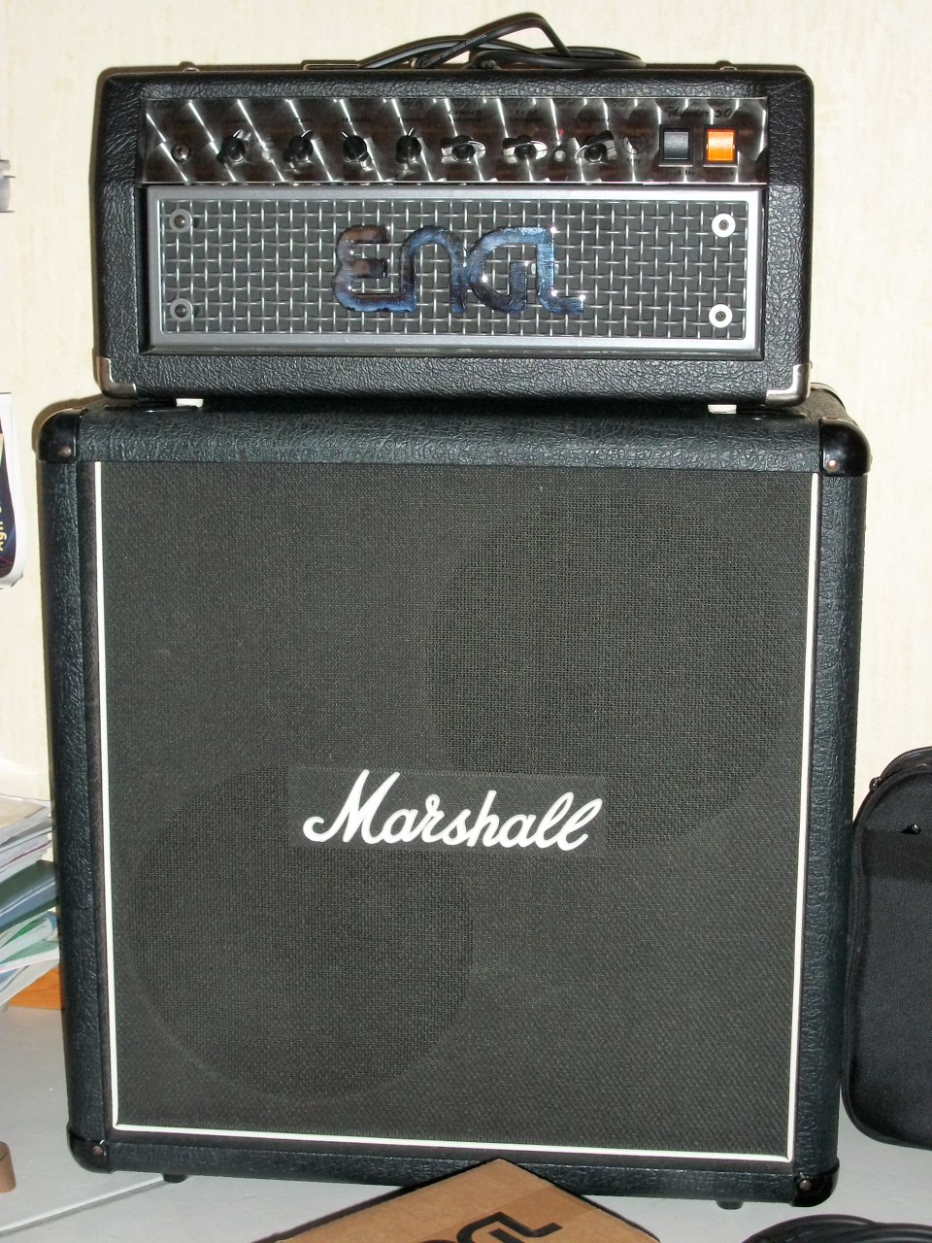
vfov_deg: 35.5
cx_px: 466
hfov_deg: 27.0
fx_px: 1939
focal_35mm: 54
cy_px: 622
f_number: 4
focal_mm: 9.7
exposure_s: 1/40
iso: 250
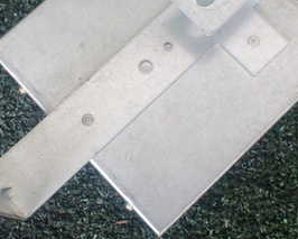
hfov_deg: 28.7
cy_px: 72
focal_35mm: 66
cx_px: 139
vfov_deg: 23.0
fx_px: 582
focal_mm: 5.4
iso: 500
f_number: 2.3
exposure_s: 1/125
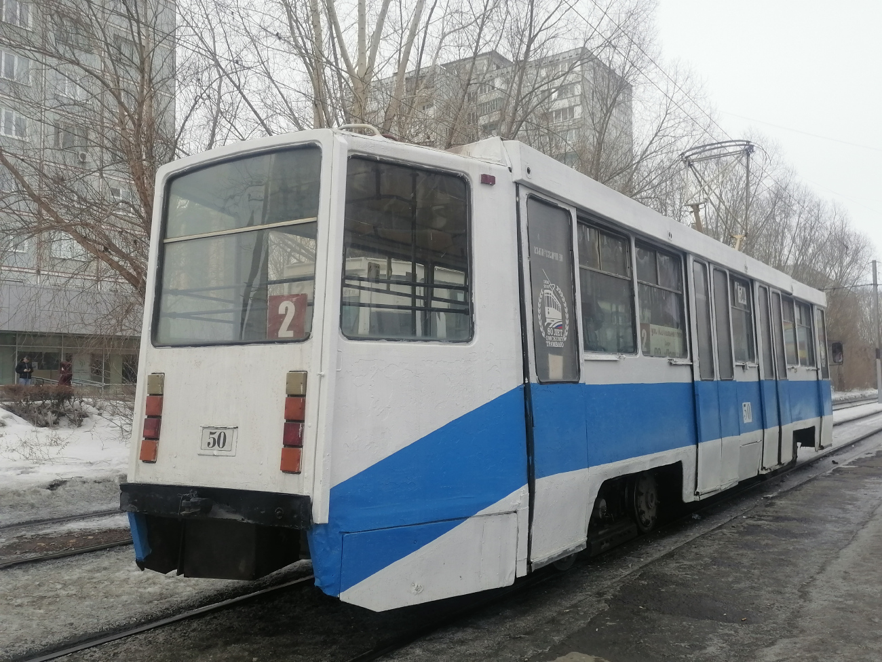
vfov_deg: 42.9
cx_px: 441
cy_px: 331
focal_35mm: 33
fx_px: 841
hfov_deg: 55.4
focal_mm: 5.3
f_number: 1.8
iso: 50
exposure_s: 1/736
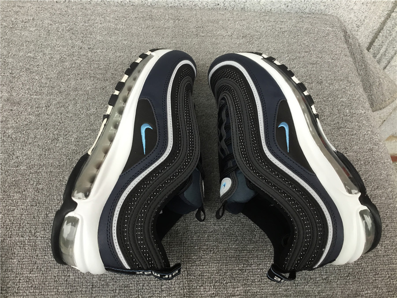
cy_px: 149
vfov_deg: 45.4
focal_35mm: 31
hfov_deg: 58.4
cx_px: 198
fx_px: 356
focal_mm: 3.3
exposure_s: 1/33
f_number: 2.4
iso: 25
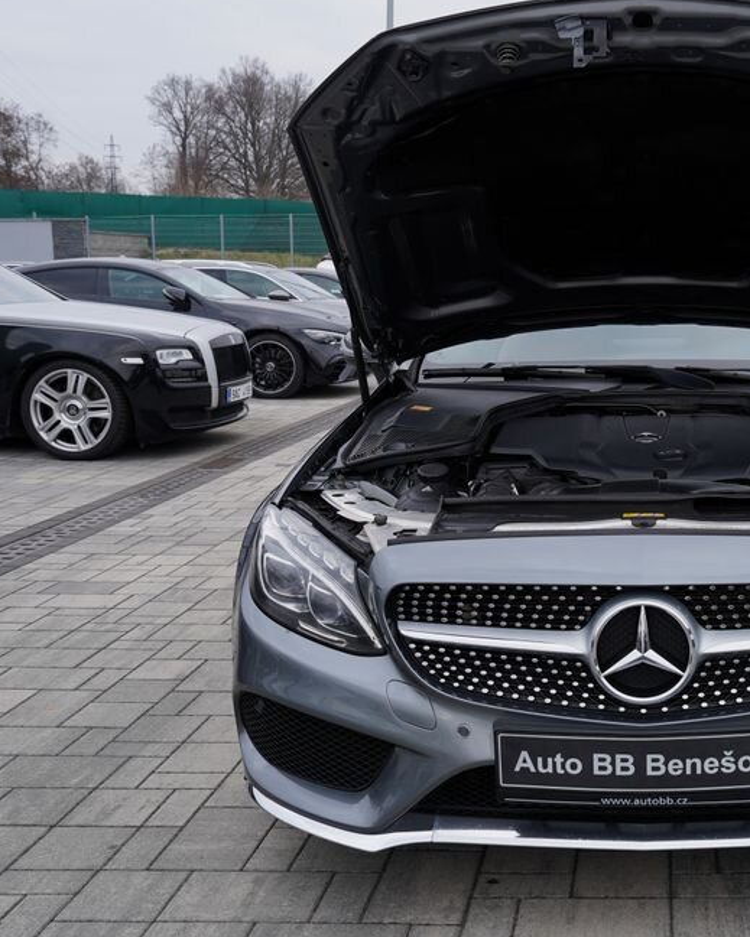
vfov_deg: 45.8
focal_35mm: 40
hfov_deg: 35.5
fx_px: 1110
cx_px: 647
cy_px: 474
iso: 100
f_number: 5.6
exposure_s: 1/125
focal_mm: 27
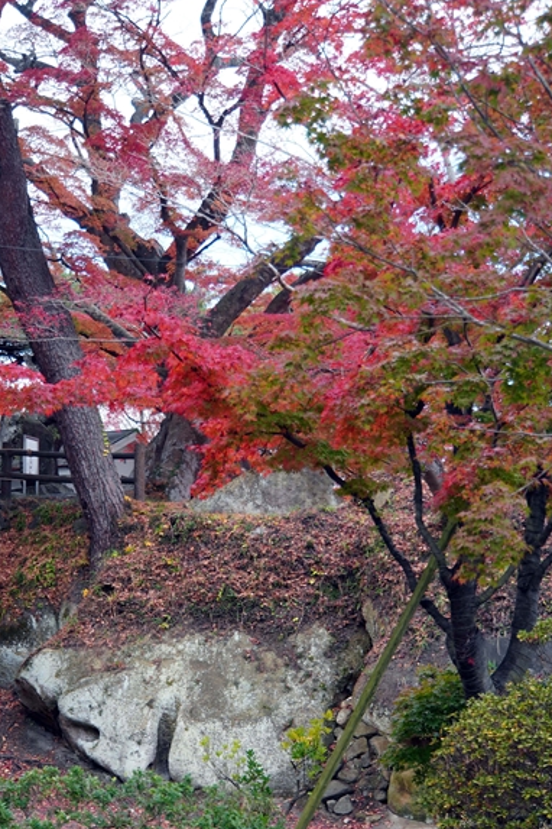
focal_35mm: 89
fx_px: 2038
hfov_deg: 15.4
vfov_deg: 22.9
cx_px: 183
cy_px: 557
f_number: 5
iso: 125
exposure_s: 1/80
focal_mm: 42.3
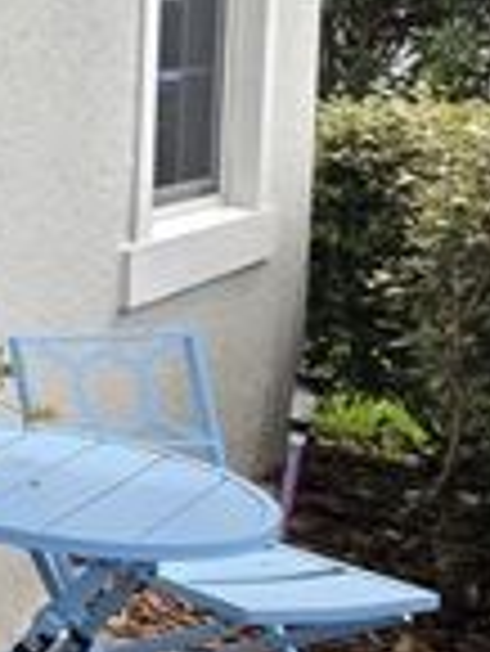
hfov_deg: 12.8
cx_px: -852
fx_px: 1187
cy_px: 157
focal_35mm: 63
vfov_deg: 30.2
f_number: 2.2
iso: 50
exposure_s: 1/474
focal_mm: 2.2
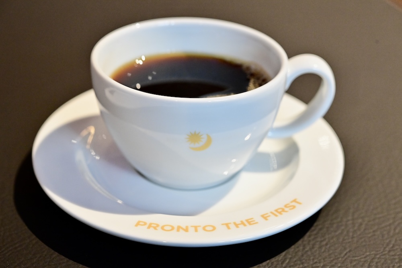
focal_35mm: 60
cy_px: 134
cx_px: 201
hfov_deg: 33.4
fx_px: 670
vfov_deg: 22.6
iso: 6400
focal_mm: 60
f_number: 5.6
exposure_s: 1/200
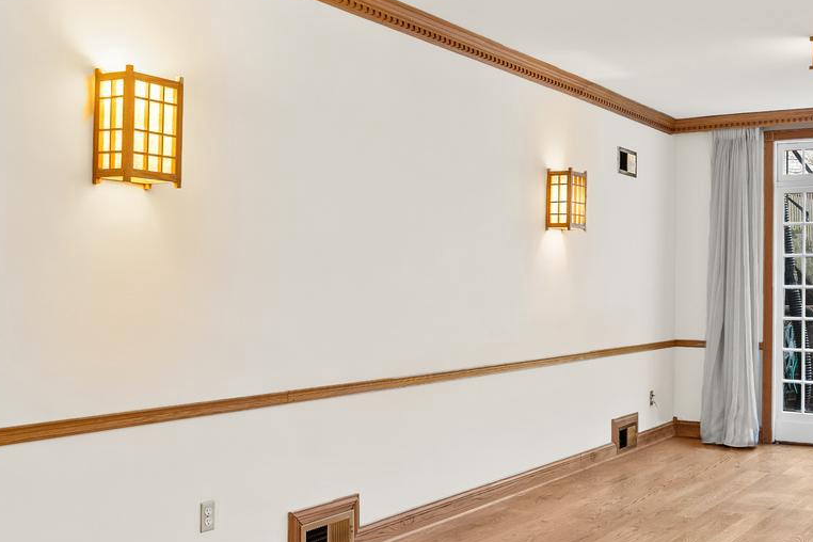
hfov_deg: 44.8
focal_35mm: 43
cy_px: 234
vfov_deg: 31.1
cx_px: 536
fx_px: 971
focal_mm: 16
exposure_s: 1/6
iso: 400
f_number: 5.6
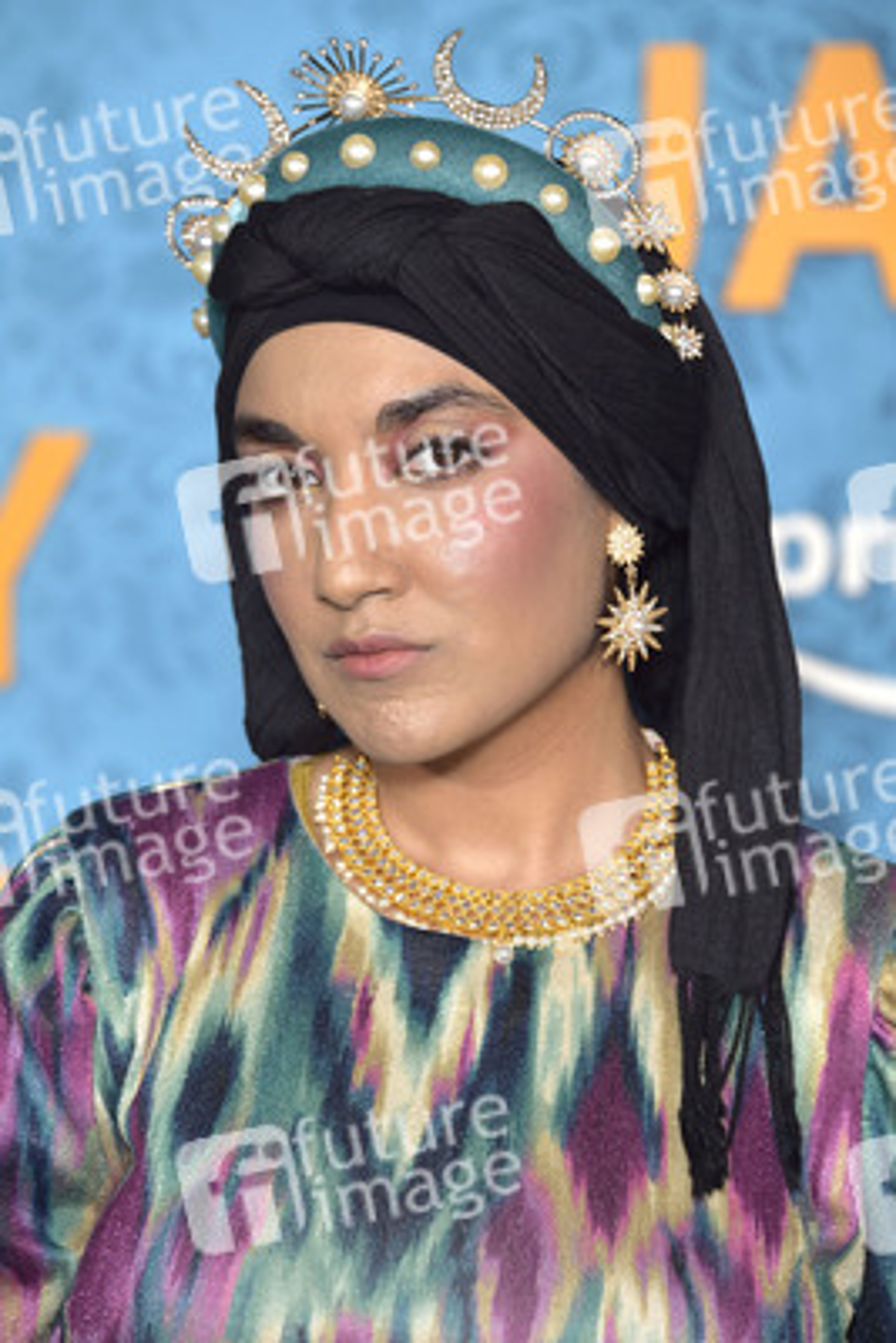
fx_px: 7087
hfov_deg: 7.2
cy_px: 672
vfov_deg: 10.8
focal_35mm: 190
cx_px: 448
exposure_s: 1/200
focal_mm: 190
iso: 640
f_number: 6.3
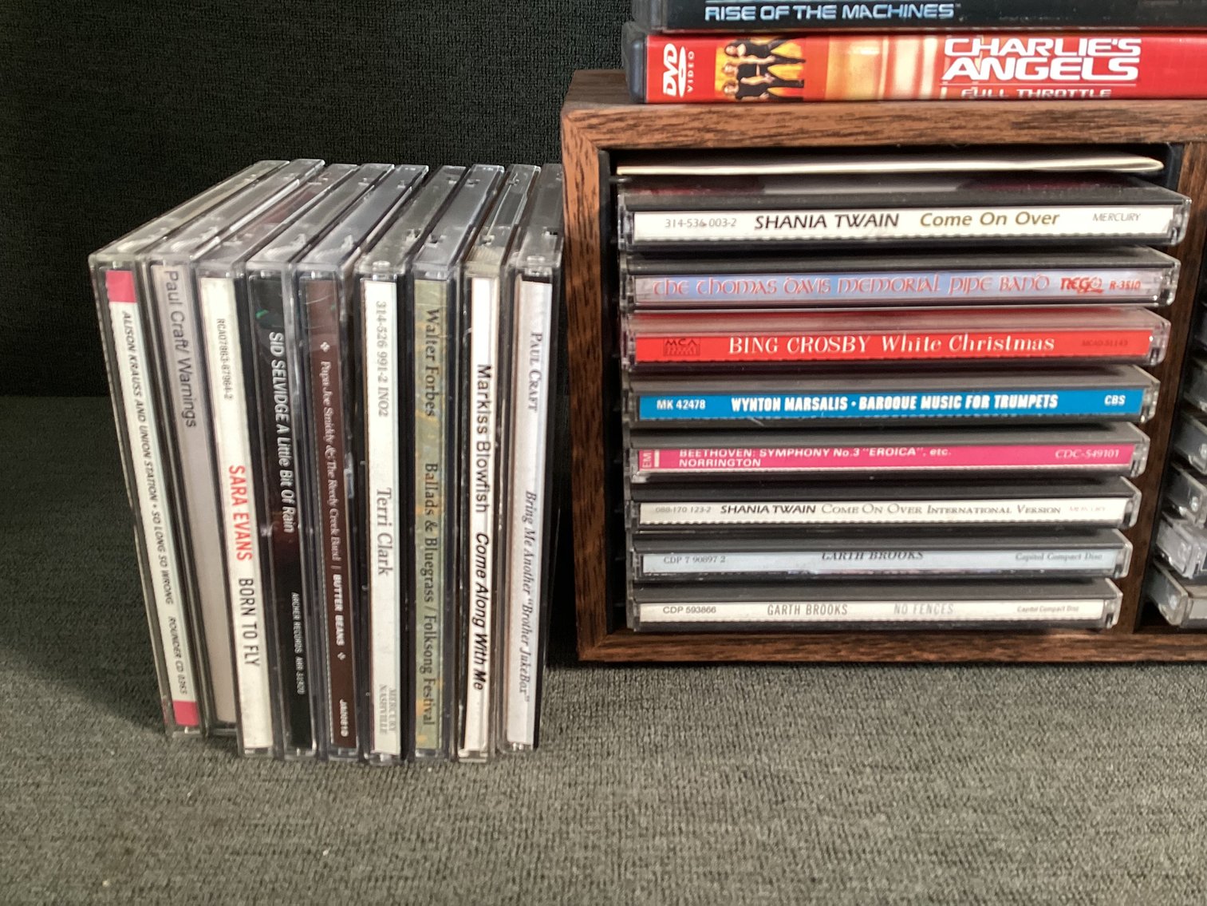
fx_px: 1081
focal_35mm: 31
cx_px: 604
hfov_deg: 58.3
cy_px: 453
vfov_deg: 45.4
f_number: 2.4
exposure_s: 1/50
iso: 125
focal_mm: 3.3
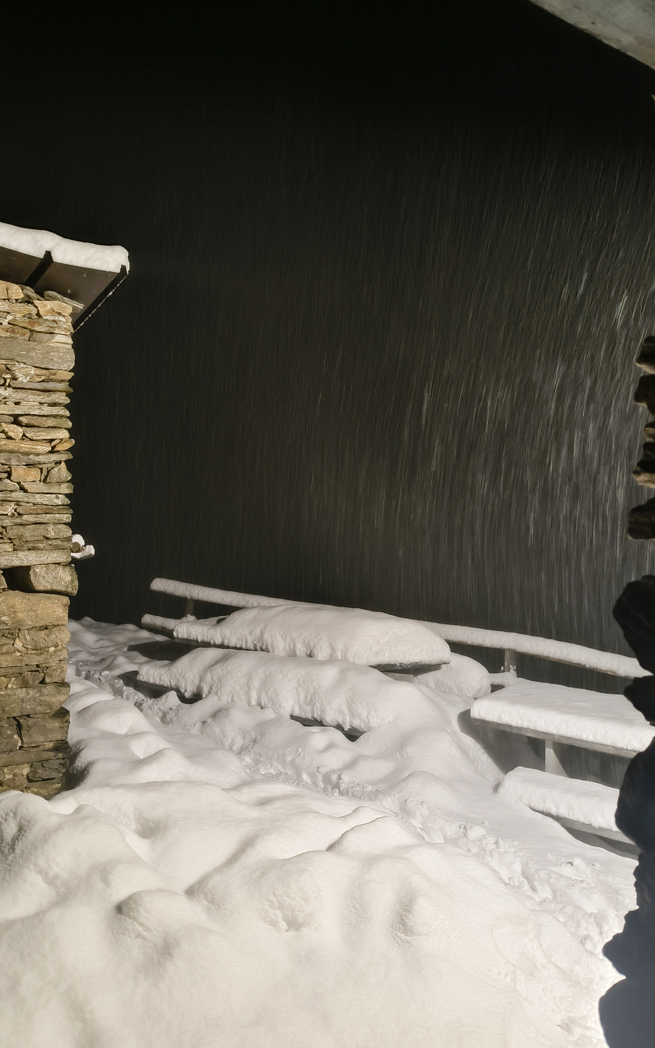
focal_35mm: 26
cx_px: 310
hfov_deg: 47.6
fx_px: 743
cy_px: 522
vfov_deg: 70.4
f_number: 1.87
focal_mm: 5.56
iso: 4188
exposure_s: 1/14.3
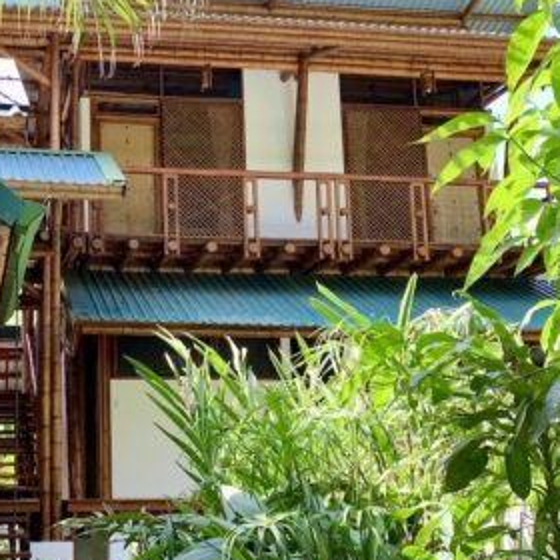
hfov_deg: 34.3
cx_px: 112
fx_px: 879
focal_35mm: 48
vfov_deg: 35.3
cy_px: 324
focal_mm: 4.25
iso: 32
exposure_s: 1/121
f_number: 1.8
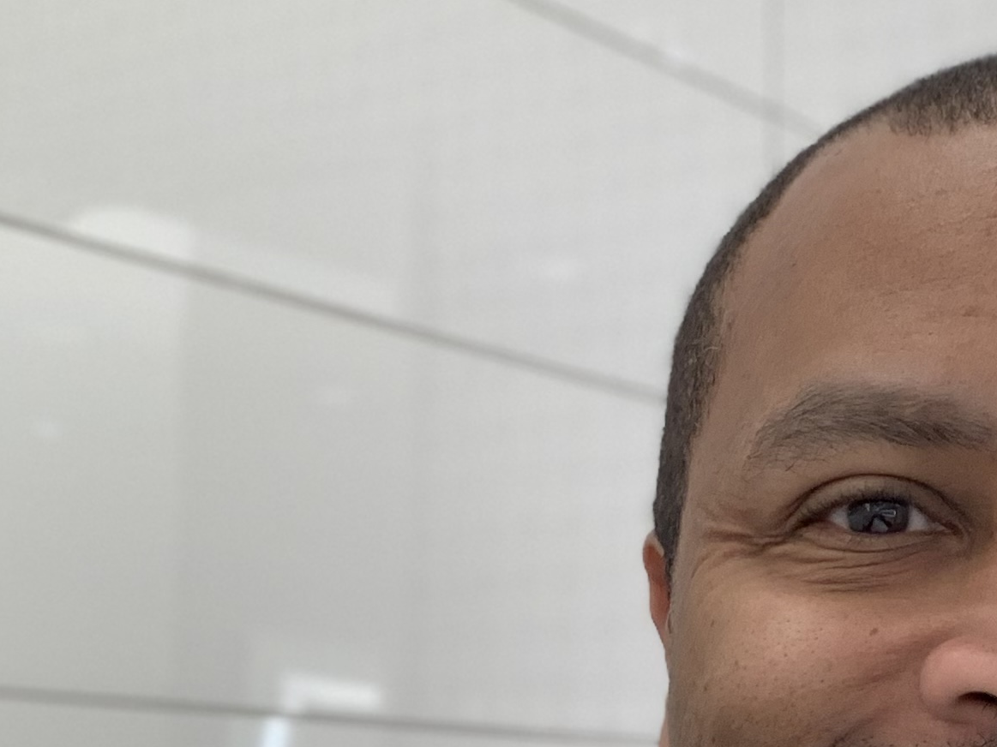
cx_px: 976
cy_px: 650
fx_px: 2448
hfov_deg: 22.2
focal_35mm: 85
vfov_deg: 17.2
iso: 80
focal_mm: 2.87
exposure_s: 1/60
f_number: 2.2
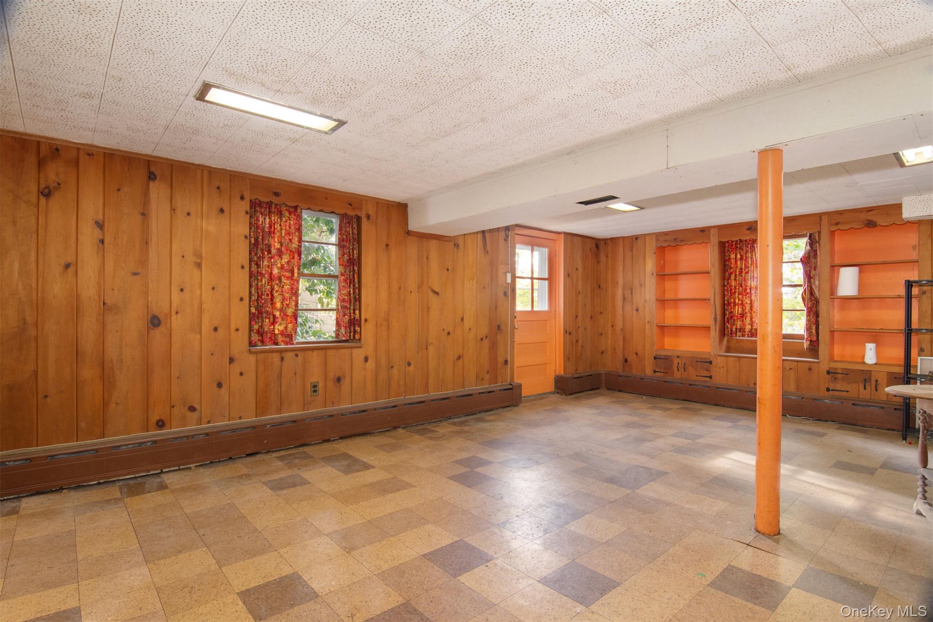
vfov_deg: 72.0
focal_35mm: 16
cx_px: 466
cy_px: 311
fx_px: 428
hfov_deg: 95.0
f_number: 8
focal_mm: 11
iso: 640
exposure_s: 1/20
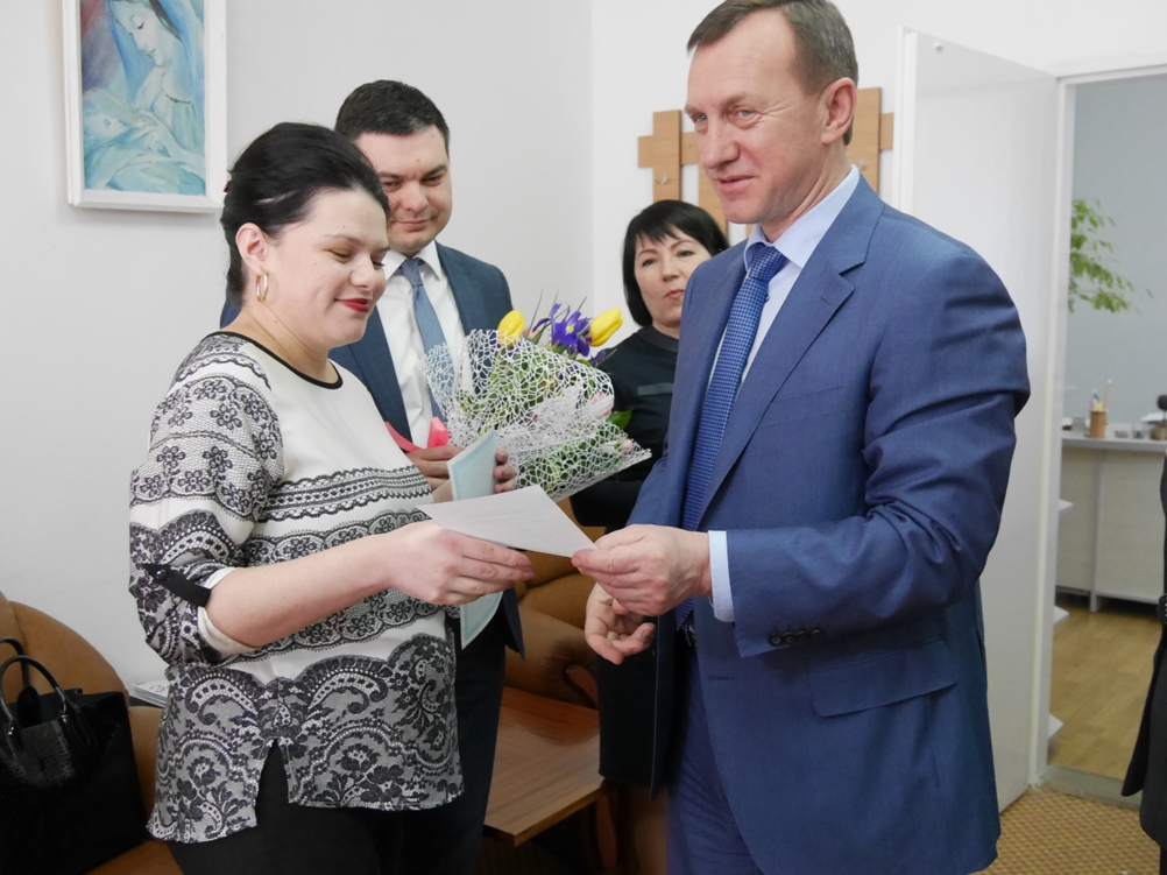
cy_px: 438
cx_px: 584
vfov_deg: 37.7
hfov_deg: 49.0
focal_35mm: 38
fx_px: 1281
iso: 3200
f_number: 3.8
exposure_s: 1/125
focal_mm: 19
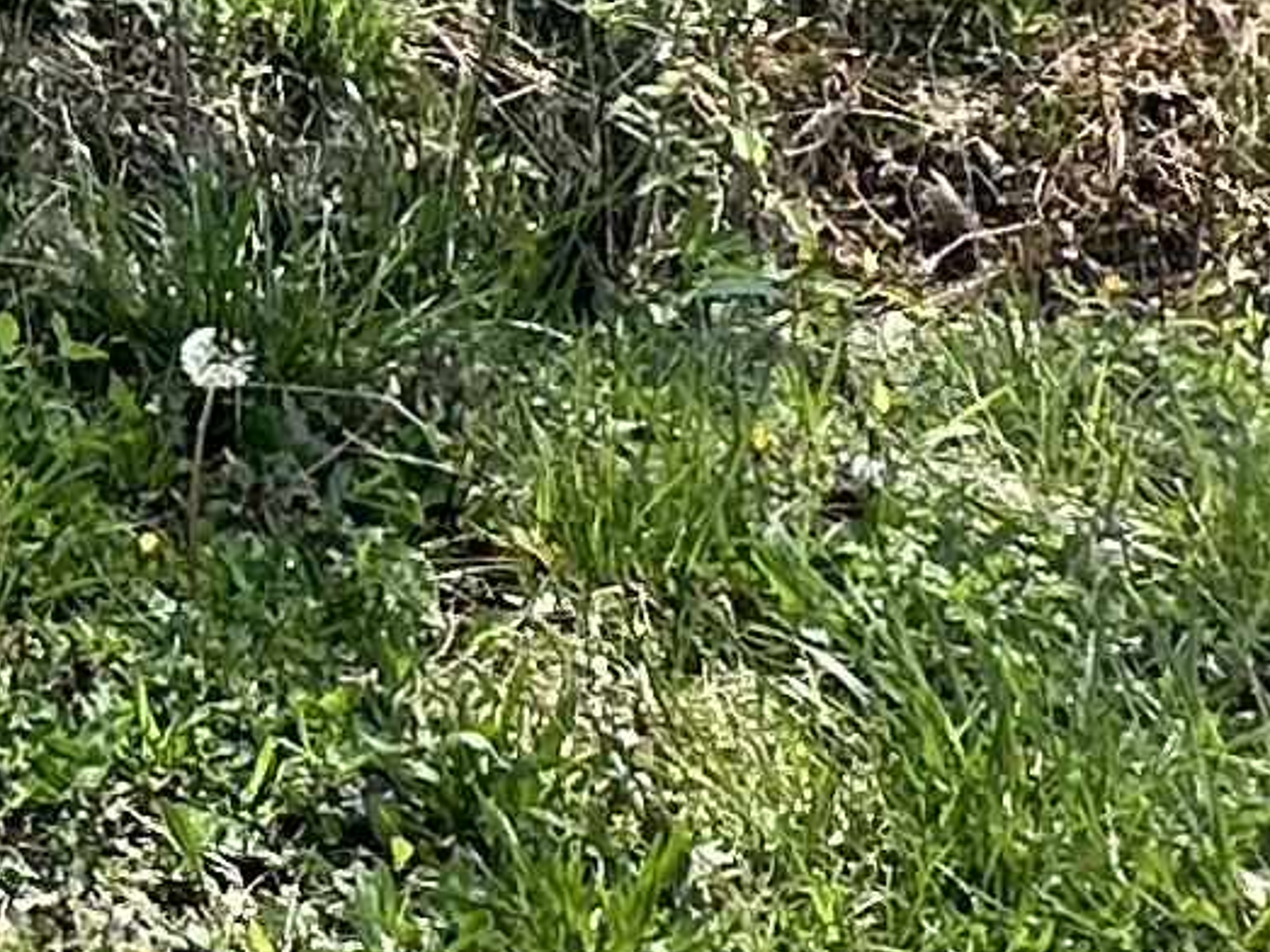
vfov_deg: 12.4
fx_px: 3961
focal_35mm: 108
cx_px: -1445
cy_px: -818
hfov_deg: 14.4
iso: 40
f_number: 2.2
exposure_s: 1/666
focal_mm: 2.22
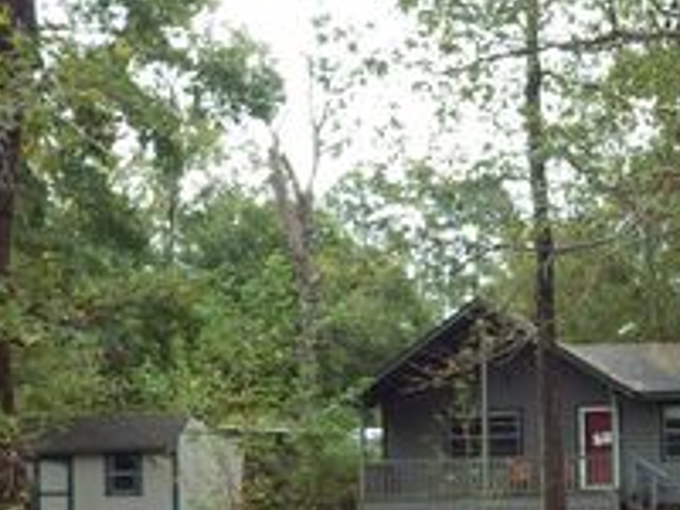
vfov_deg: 26.0
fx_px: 1080
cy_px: 413
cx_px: 598
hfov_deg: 33.3
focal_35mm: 55
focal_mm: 4
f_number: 3.1
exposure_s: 1/80
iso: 100
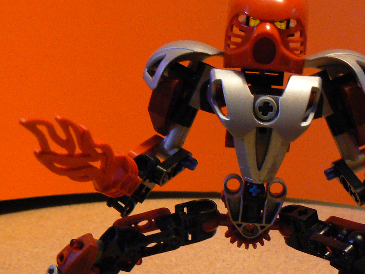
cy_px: 195
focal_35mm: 69
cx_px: 178
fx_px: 728
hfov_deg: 28.2
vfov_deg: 21.2
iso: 200
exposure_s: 1/13
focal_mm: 6
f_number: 2.8
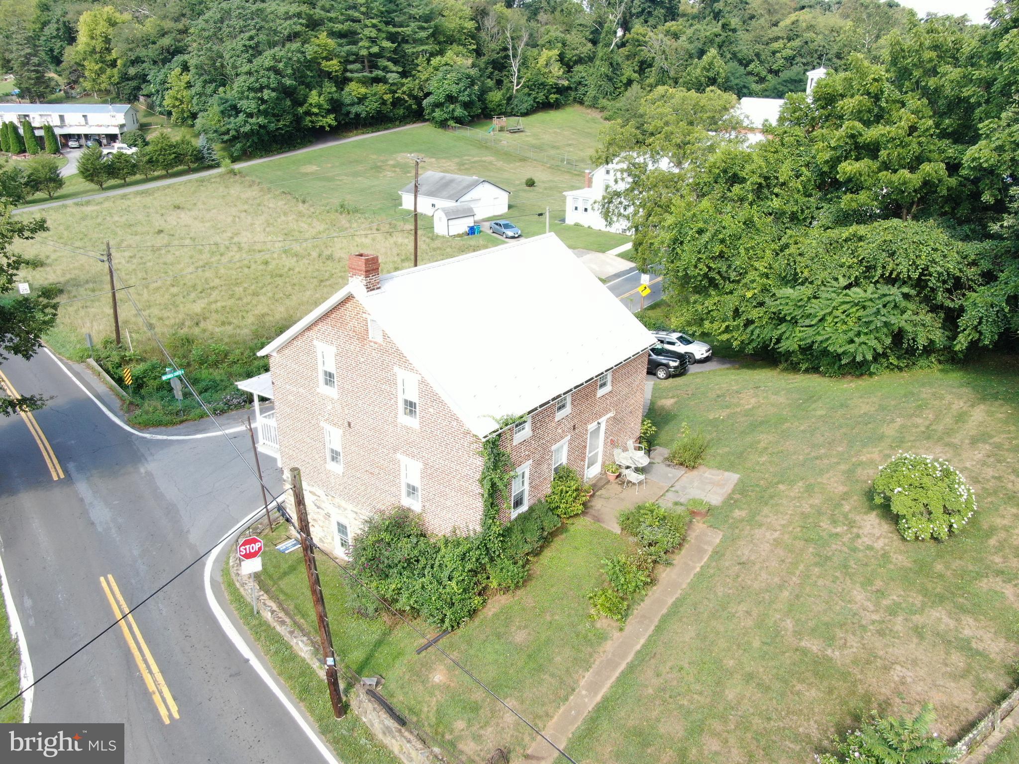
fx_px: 706
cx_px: 510
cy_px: 382
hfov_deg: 71.6
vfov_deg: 56.8
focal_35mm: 24
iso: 100
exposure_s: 1/240
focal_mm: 4.39
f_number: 2.8
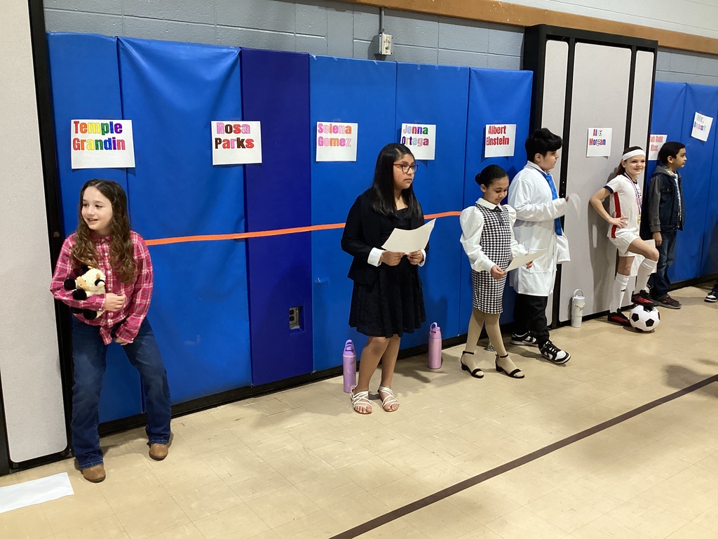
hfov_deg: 58.4
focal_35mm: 31
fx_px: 643
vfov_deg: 45.4
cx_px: 359
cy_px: 270
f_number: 2.4
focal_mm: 3.3
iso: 125
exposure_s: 1/60
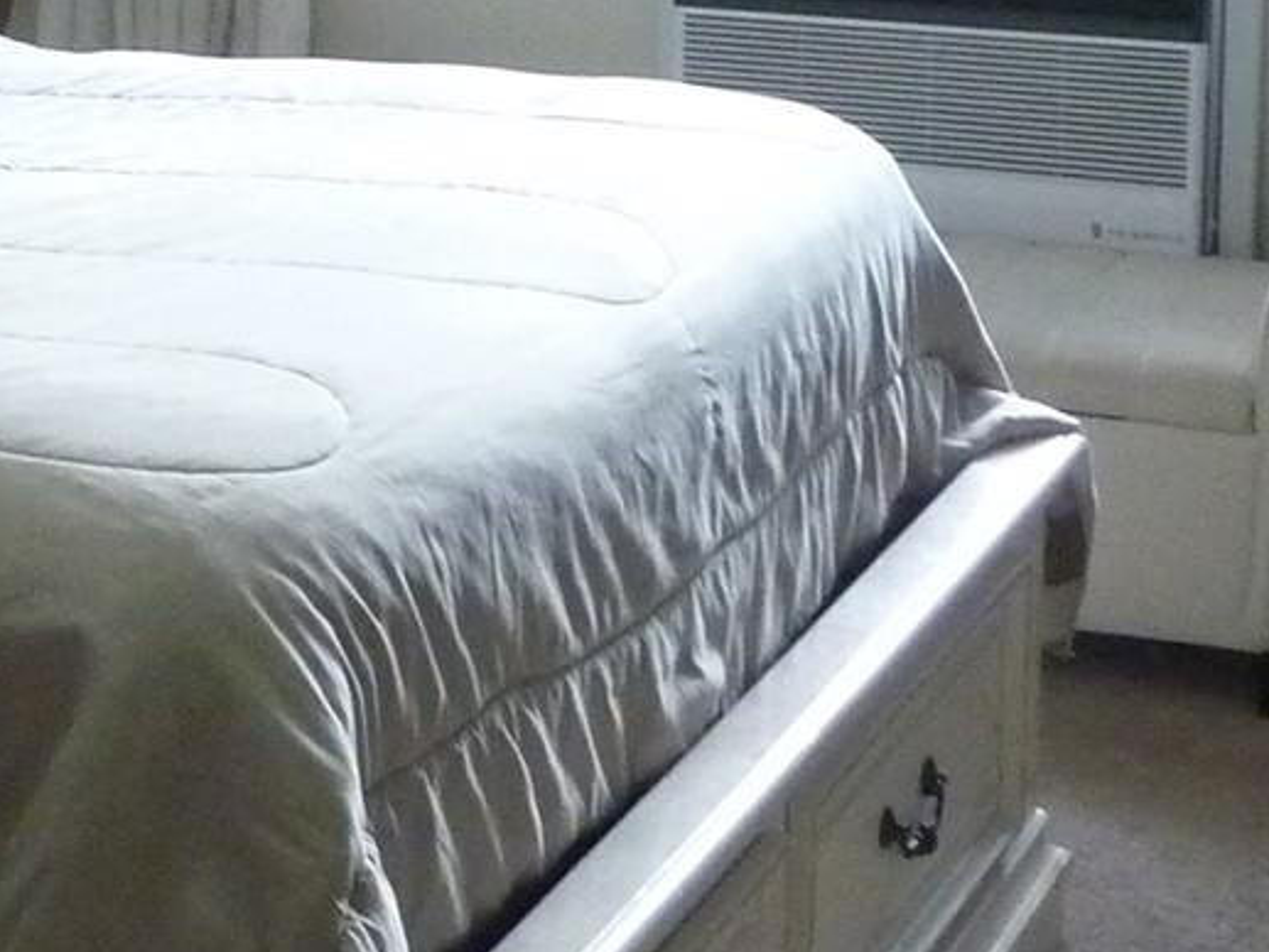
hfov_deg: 18.4
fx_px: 3630
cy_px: -218
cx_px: -417
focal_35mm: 99
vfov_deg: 14.4
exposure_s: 1/80
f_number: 3.3
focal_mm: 4.1
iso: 400
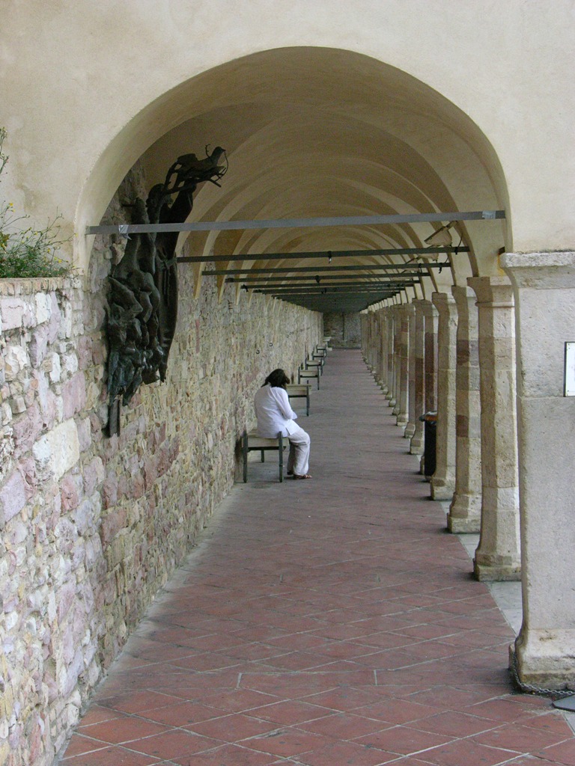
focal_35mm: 70
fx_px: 1550
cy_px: 383
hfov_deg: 21.0
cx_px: 288
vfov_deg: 27.8
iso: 400
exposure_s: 1/250
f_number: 4.7
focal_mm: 17.8
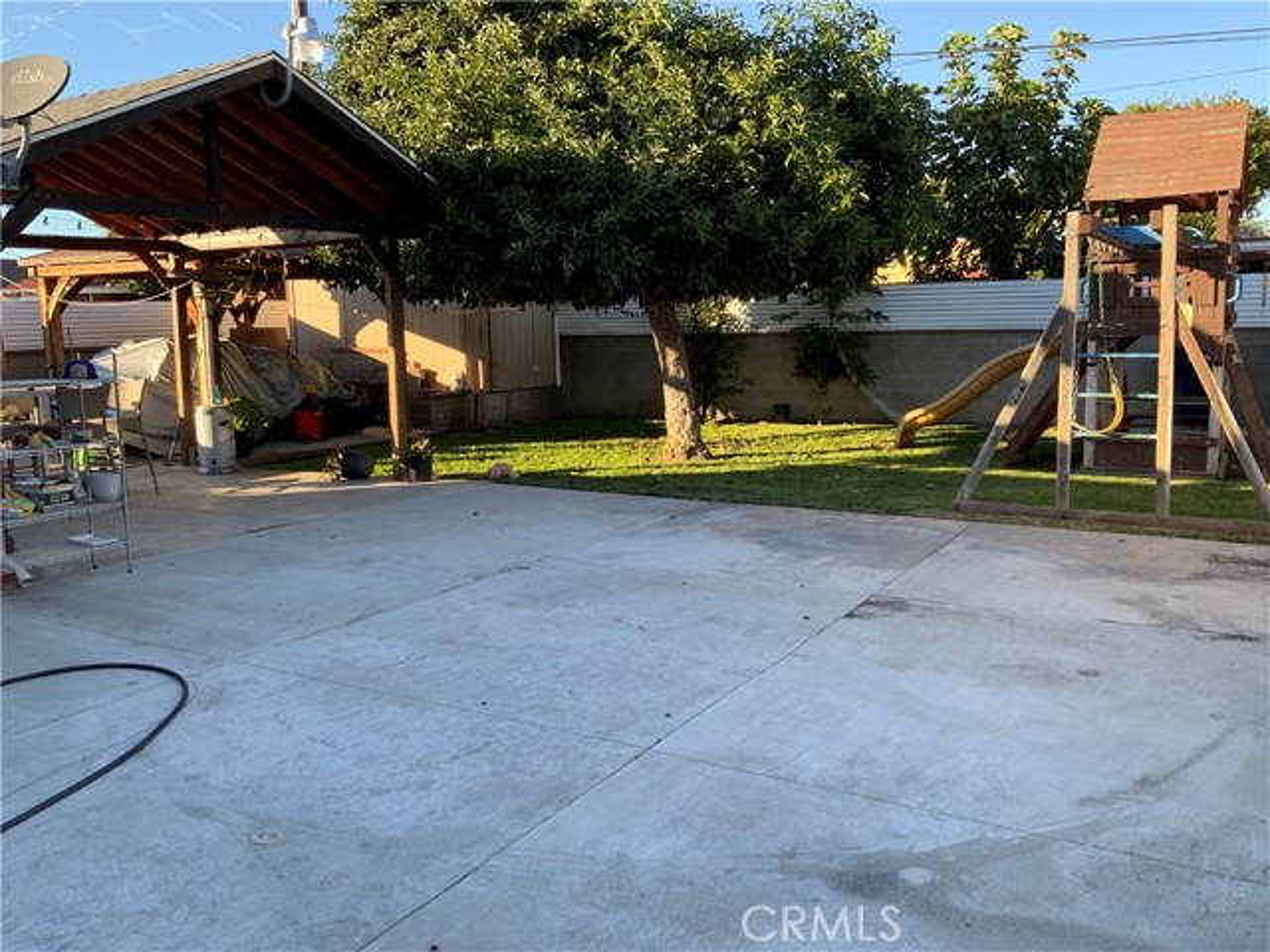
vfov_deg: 48.2
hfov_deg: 61.7
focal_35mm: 29
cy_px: 476
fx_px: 1064
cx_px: 635
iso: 16
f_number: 1.8
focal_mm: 3
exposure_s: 1/284
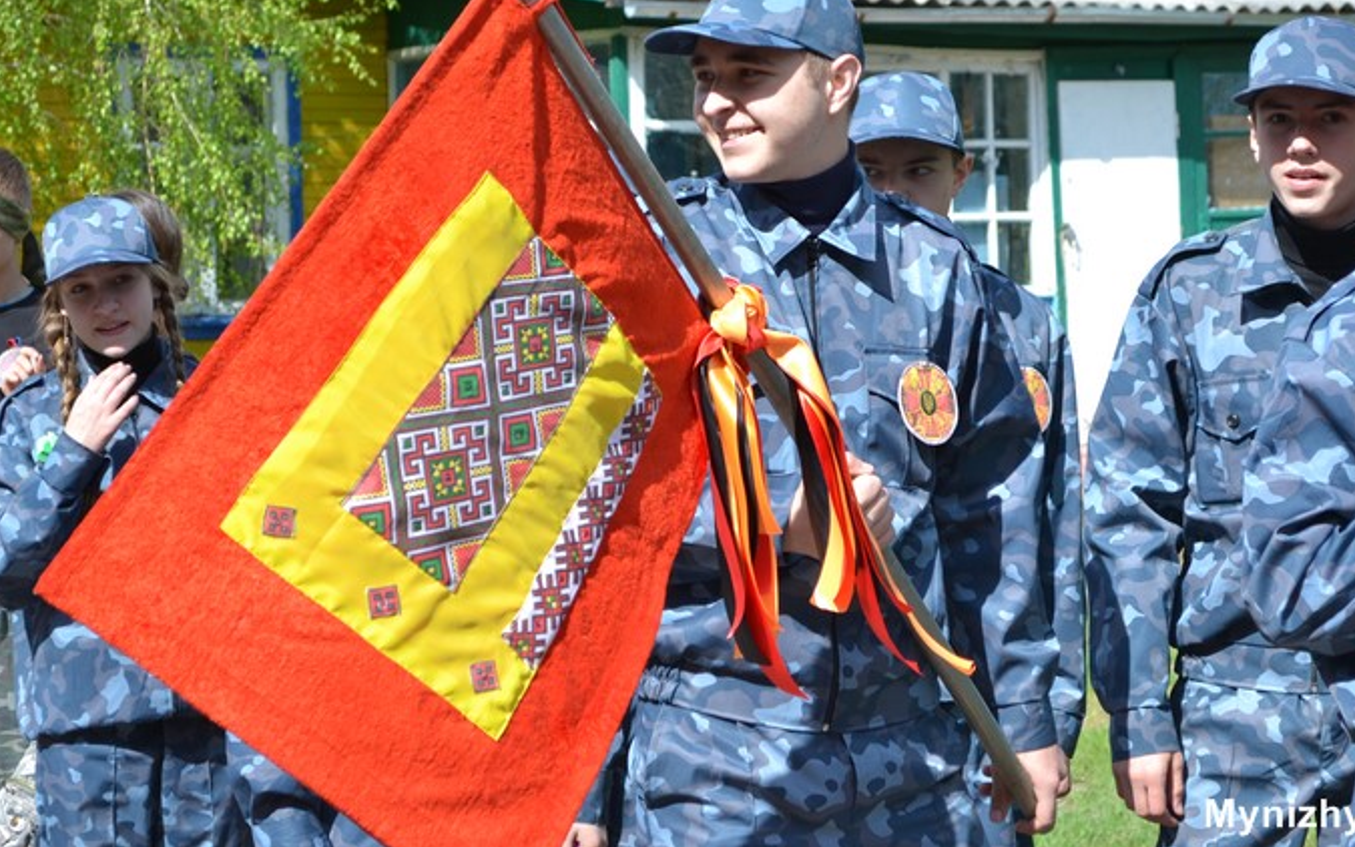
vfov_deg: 13.1
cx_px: 695
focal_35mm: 100
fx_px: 3678
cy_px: 324
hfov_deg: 20.9
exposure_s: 1/320
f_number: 5.6
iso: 200
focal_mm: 55
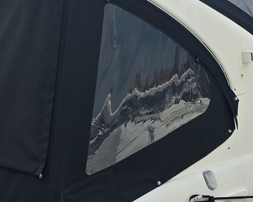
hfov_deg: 24.1
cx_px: 117
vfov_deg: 19.4
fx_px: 592
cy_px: 80
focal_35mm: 79
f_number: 1.7
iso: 12
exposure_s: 1/730
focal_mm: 6.3
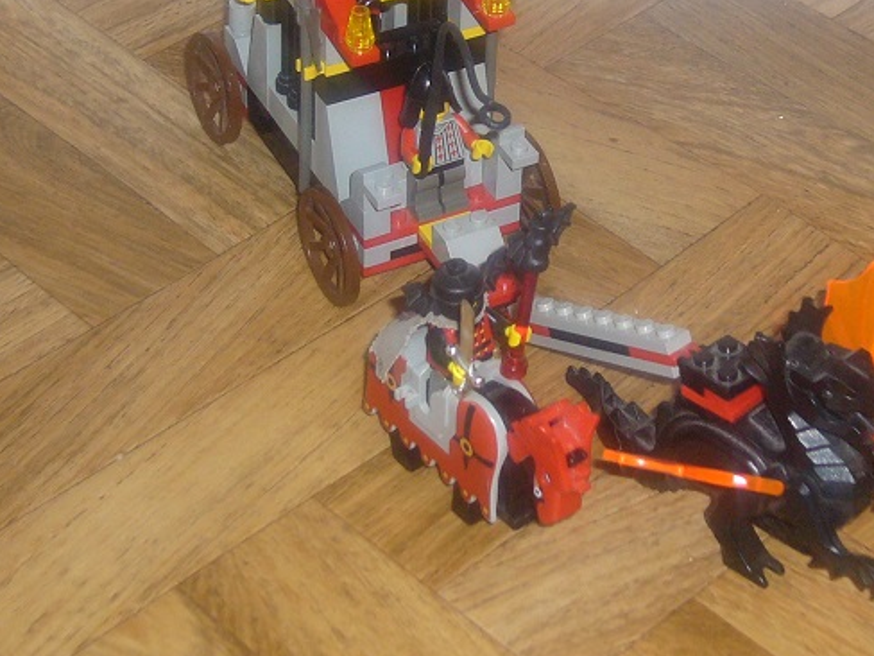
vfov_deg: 14.7
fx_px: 2525
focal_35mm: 100
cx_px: 475
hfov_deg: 19.6
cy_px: 161
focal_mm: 7.5
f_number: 3.2
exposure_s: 1/30
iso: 100
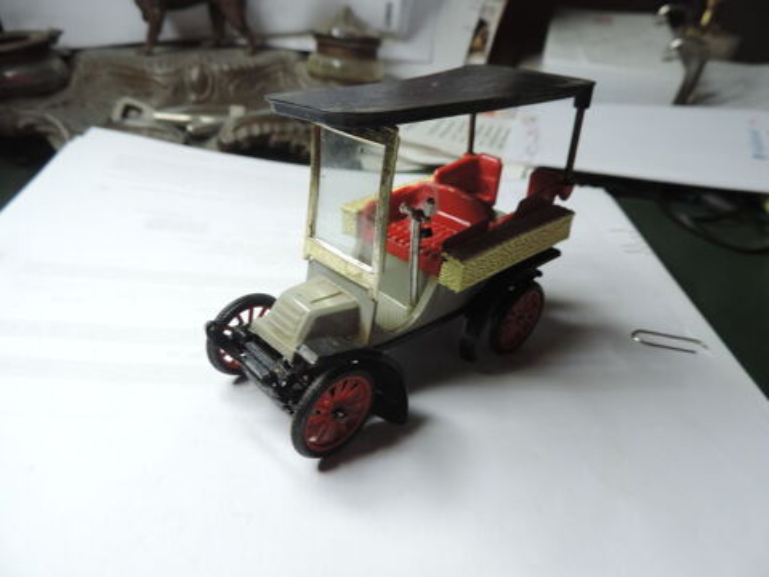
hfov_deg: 71.6
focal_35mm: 24
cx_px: 384
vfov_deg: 56.8
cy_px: 288
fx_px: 533
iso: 140
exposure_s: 1/30
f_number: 3
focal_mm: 4.3
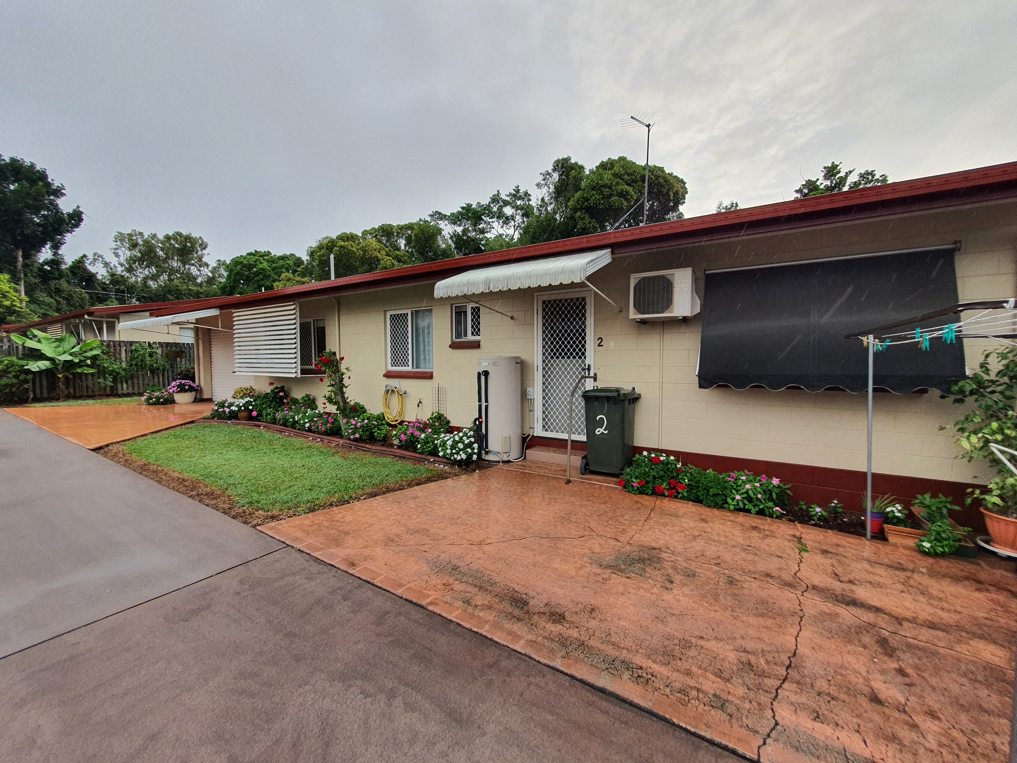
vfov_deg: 89.9
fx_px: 382
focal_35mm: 13
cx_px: 508
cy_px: 382
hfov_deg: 106.2
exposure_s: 1/218
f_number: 2.2
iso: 50
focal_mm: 1.8
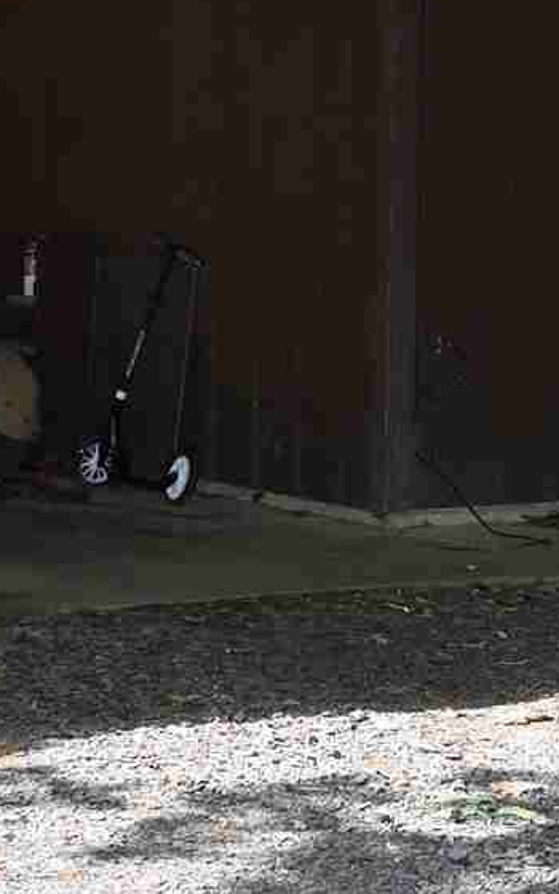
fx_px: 3266
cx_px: 773
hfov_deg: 9.6
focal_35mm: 134
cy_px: 330
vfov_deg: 15.6
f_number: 5.6
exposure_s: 1/125
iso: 125
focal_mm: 24
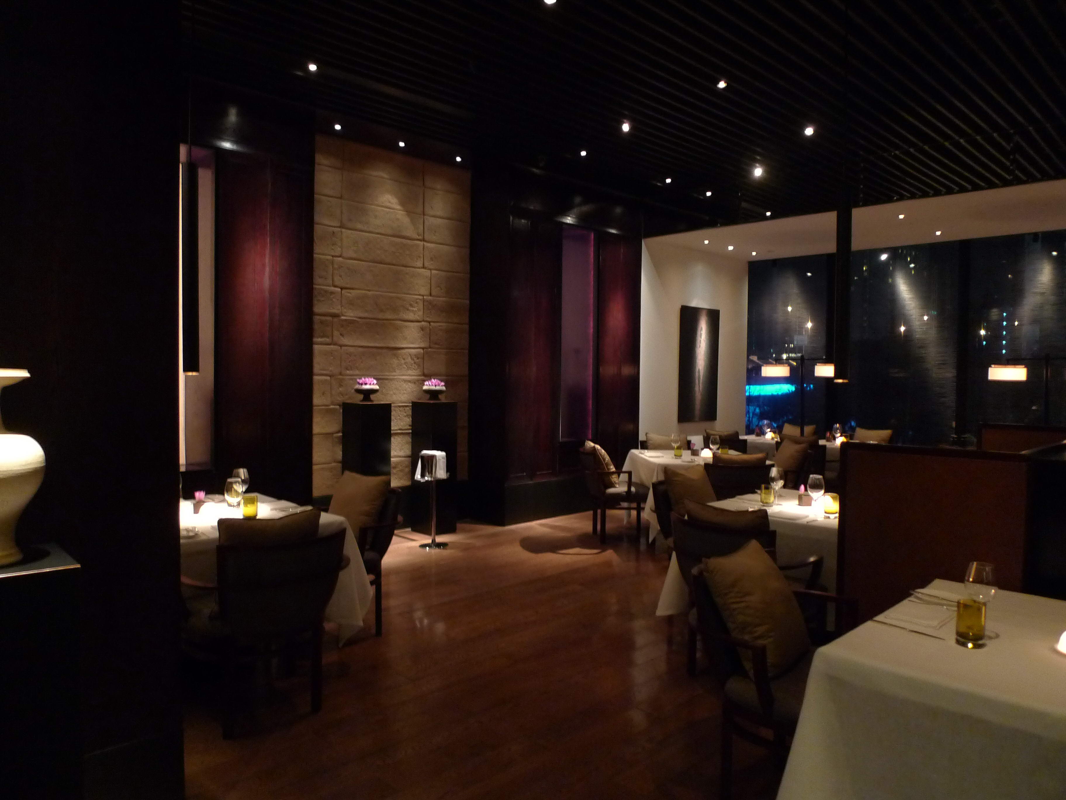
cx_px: 533
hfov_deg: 71.6
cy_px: 400
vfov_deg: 56.8
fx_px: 739
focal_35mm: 24
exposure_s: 1/5
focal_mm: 5.1
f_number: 2
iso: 400
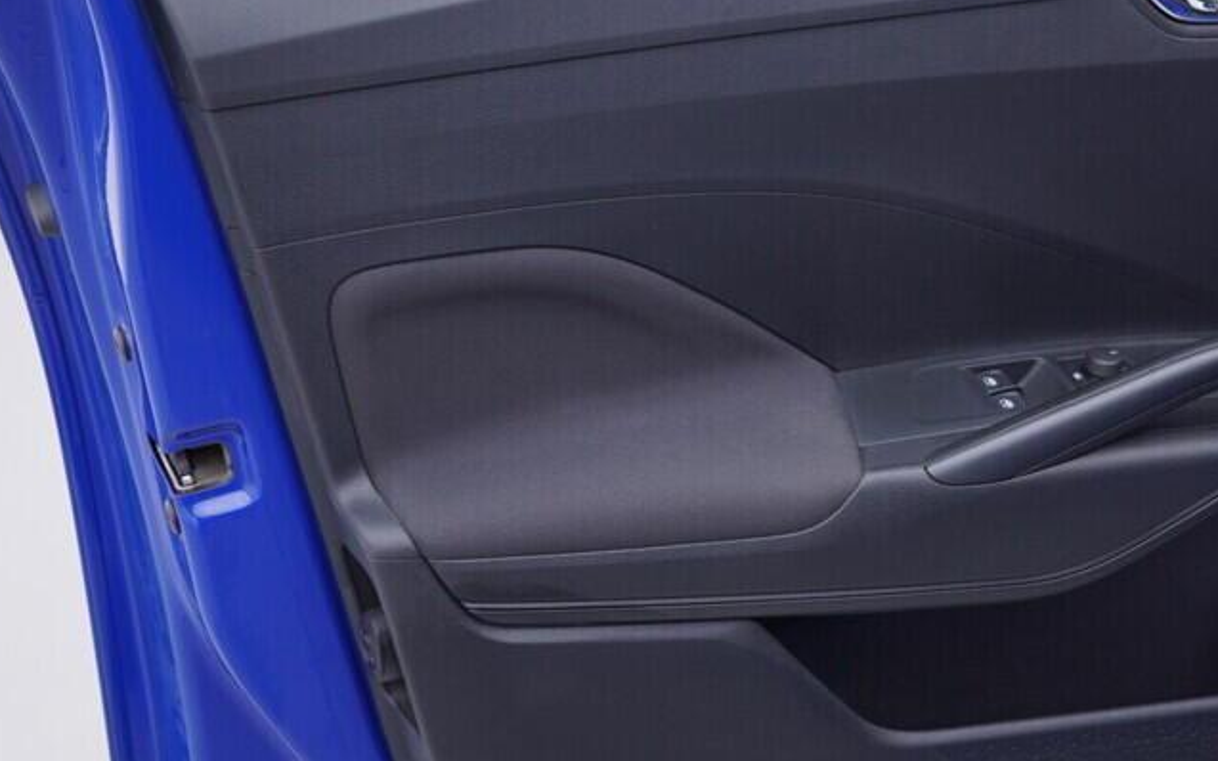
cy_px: 275
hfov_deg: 24.5
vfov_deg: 15.7
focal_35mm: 83
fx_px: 2755
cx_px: 981
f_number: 3.2
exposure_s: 1/50
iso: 125
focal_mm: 24
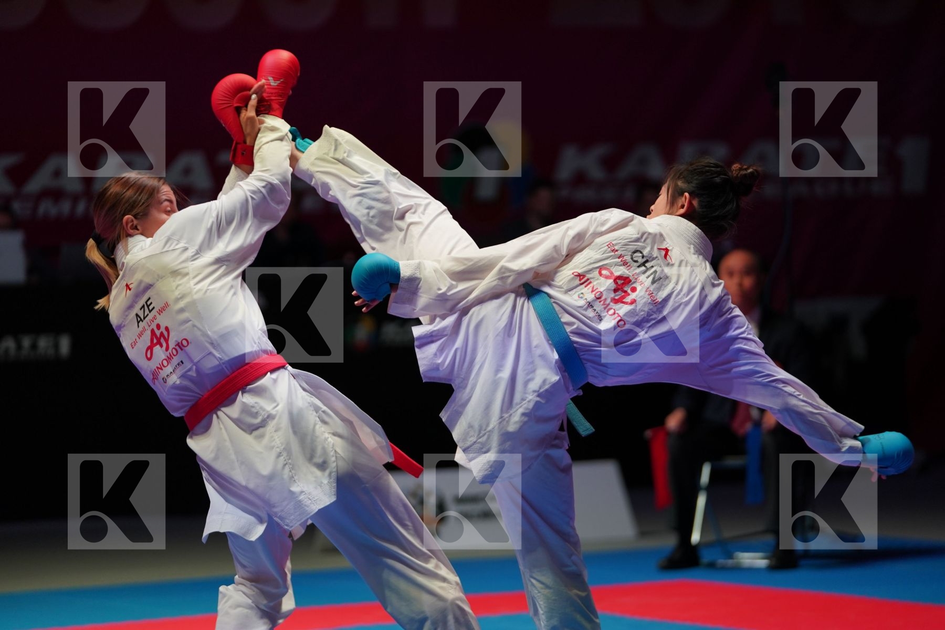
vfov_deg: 9.1
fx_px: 3937
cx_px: 472
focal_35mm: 150
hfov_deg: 13.7
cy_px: 315
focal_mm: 150
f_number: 2.8
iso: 1250
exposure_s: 1/1000
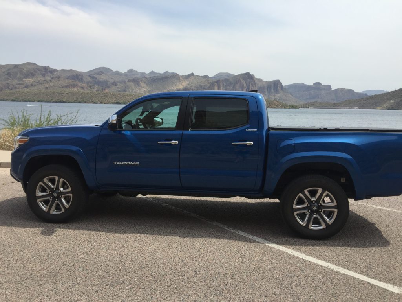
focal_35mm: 29
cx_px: 201
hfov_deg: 61.7
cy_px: 151
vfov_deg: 48.2
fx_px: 337
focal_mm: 4.15
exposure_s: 1/2825
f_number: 2.2
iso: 32
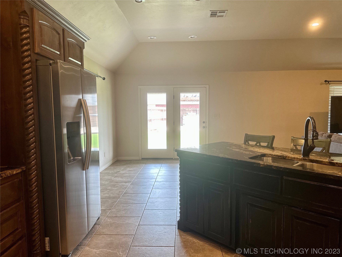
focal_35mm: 24
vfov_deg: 56.8
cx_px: 171
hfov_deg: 71.6
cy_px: 128
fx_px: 237
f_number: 1.78
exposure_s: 1/120
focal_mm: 6.86
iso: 200
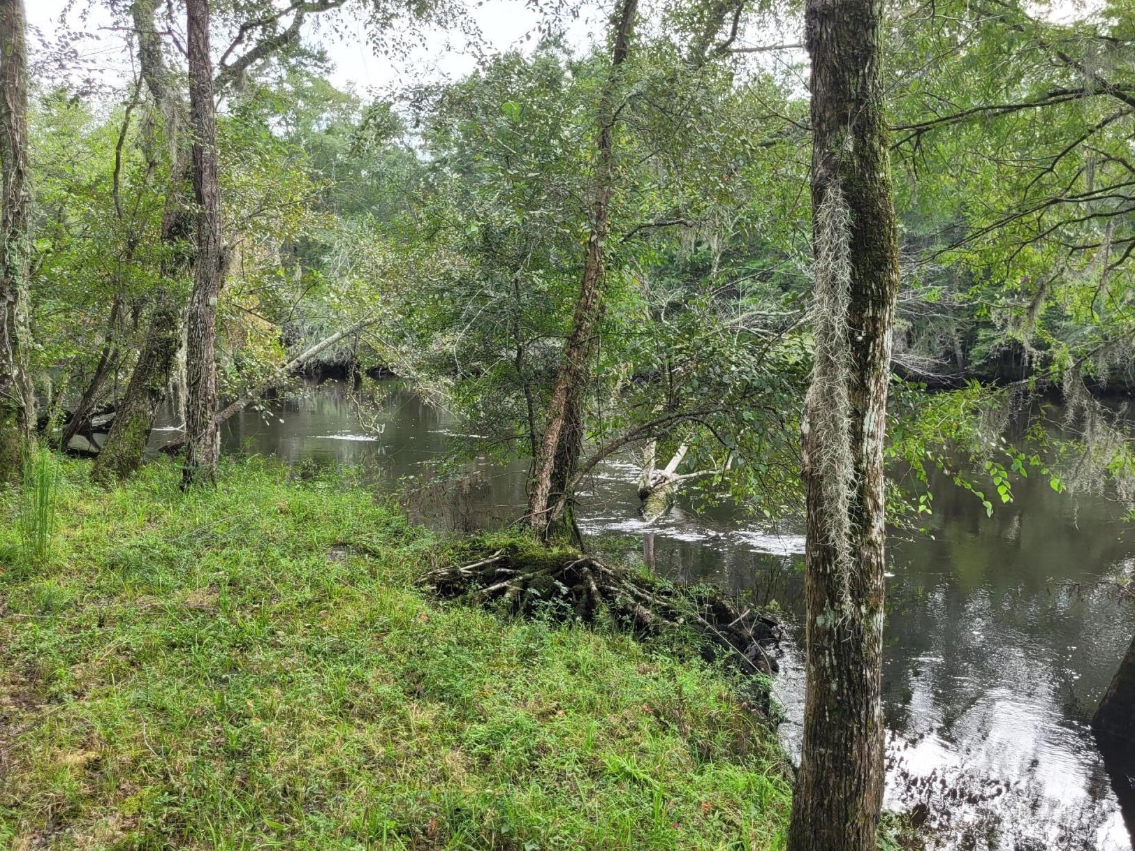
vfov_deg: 44.0
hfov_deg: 56.8
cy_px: 495
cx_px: 596
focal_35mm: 32
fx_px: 1049
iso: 40
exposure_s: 1/243
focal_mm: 5.4
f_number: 1.8
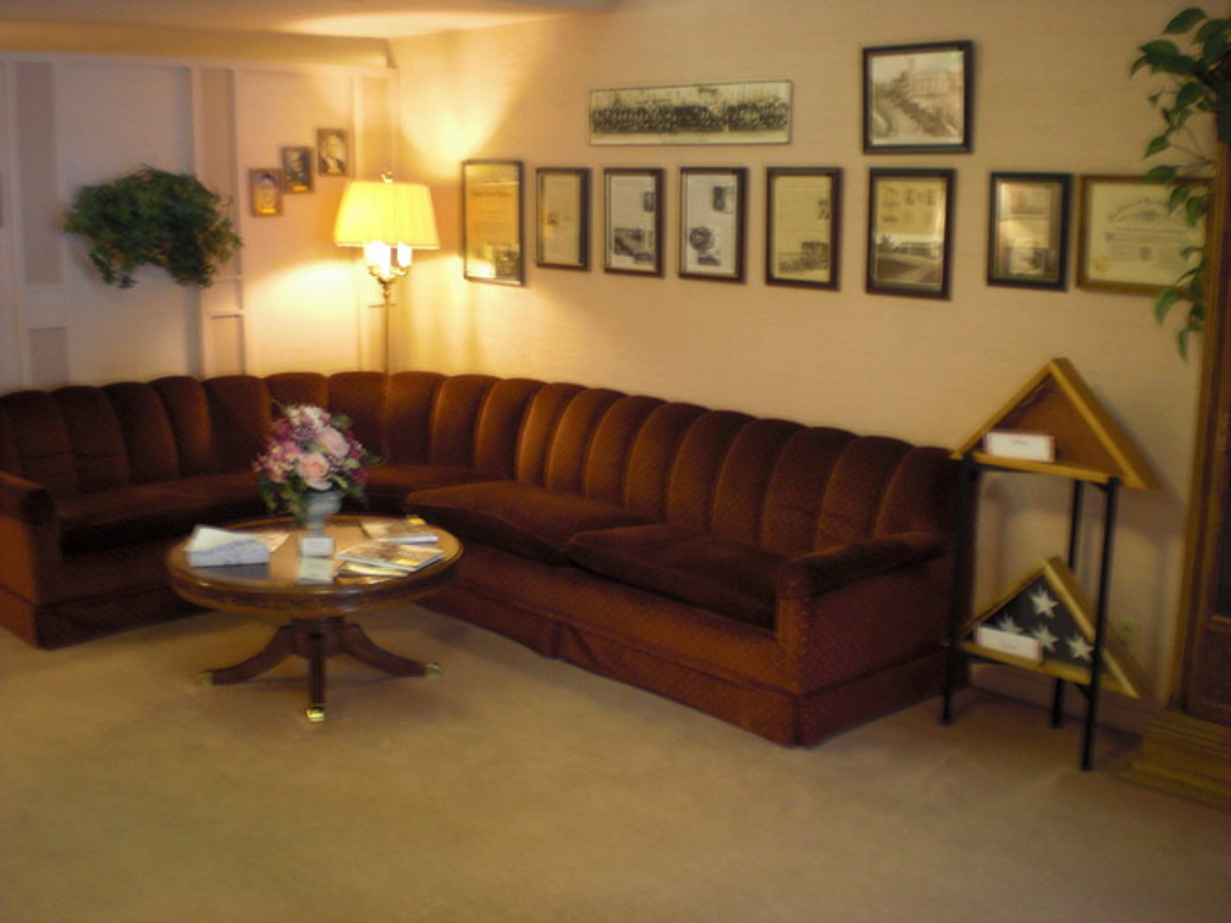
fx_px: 1351
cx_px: 616
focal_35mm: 38
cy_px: 462
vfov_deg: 37.7
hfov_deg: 49.0
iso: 200
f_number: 3.1
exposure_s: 1/8
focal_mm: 6.3
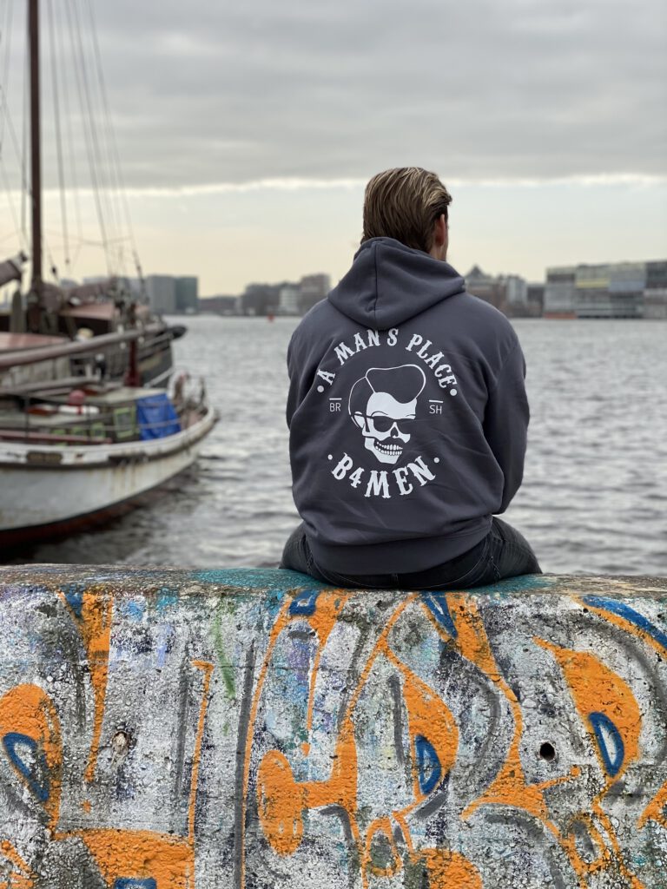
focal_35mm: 52
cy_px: 444
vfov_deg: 36.8
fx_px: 1336
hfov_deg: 28.0
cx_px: 334
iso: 20
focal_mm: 6
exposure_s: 1/1020
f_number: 2
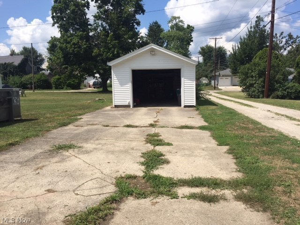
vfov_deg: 48.2
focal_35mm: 29
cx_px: 150
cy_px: 112
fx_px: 251
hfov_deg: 61.7
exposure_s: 1/2639
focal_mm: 4.15
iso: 32
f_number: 2.2
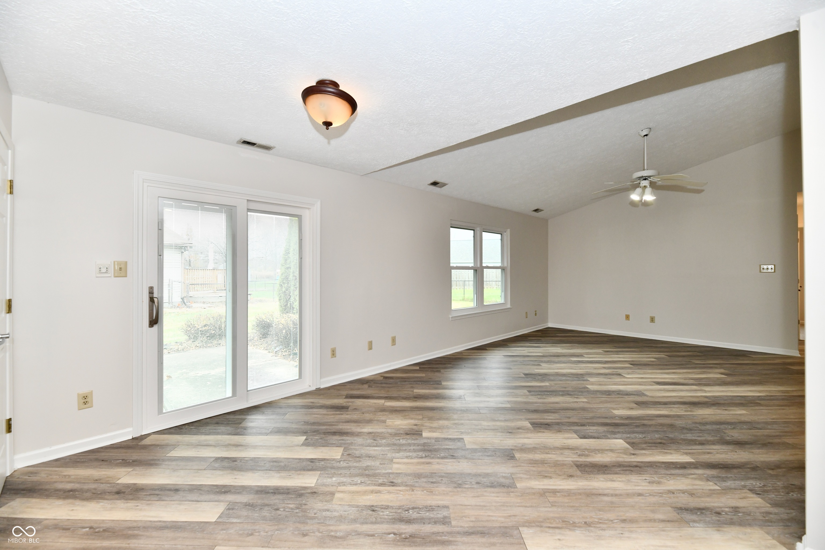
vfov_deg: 81.2
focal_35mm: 14
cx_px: 412
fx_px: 321
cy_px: 275
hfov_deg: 104.3
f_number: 6.3
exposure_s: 1/160
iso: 640
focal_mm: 14
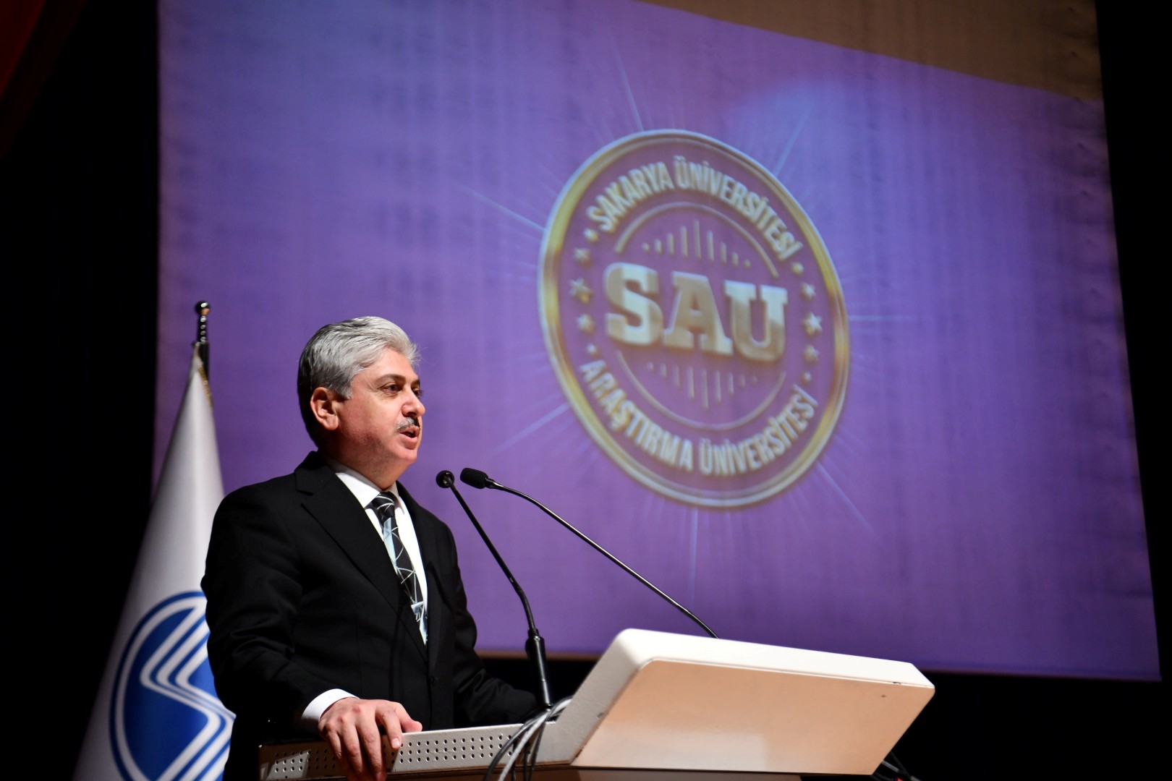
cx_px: 586
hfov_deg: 32.4
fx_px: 2018
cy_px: 390
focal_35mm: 62
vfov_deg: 21.9
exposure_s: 1/125
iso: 1250
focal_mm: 62
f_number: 2.8
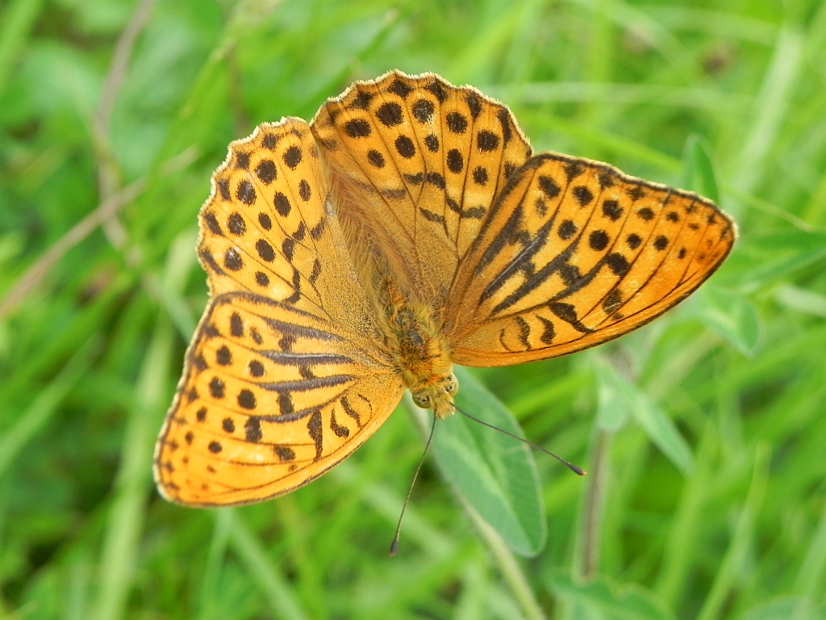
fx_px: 2028
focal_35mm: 85
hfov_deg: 23.0
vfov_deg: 17.4
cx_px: 413
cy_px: 310
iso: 160
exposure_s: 1/230
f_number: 4
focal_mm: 15.1
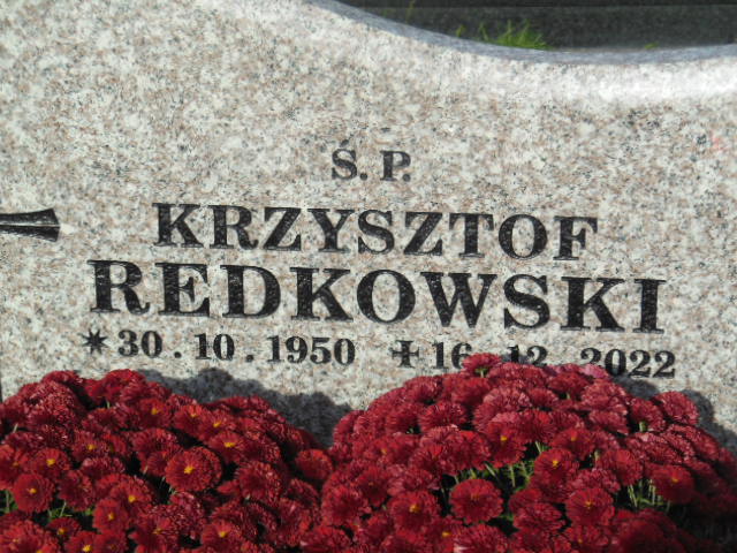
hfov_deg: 17.7
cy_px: 276
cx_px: 368
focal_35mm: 111
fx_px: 2363
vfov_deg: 13.3
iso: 125
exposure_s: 1/1000
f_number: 4.8
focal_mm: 19.7
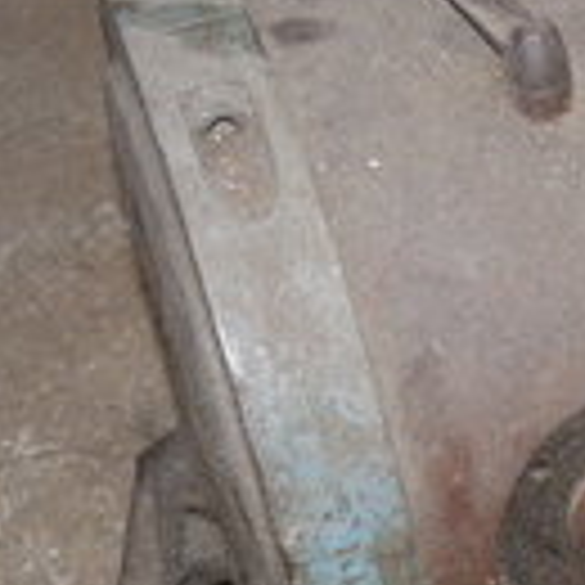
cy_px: 396
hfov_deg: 17.3
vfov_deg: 18.2
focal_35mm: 95
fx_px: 1816
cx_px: 742
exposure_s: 1/30
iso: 200
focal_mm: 6.3
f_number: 3.7
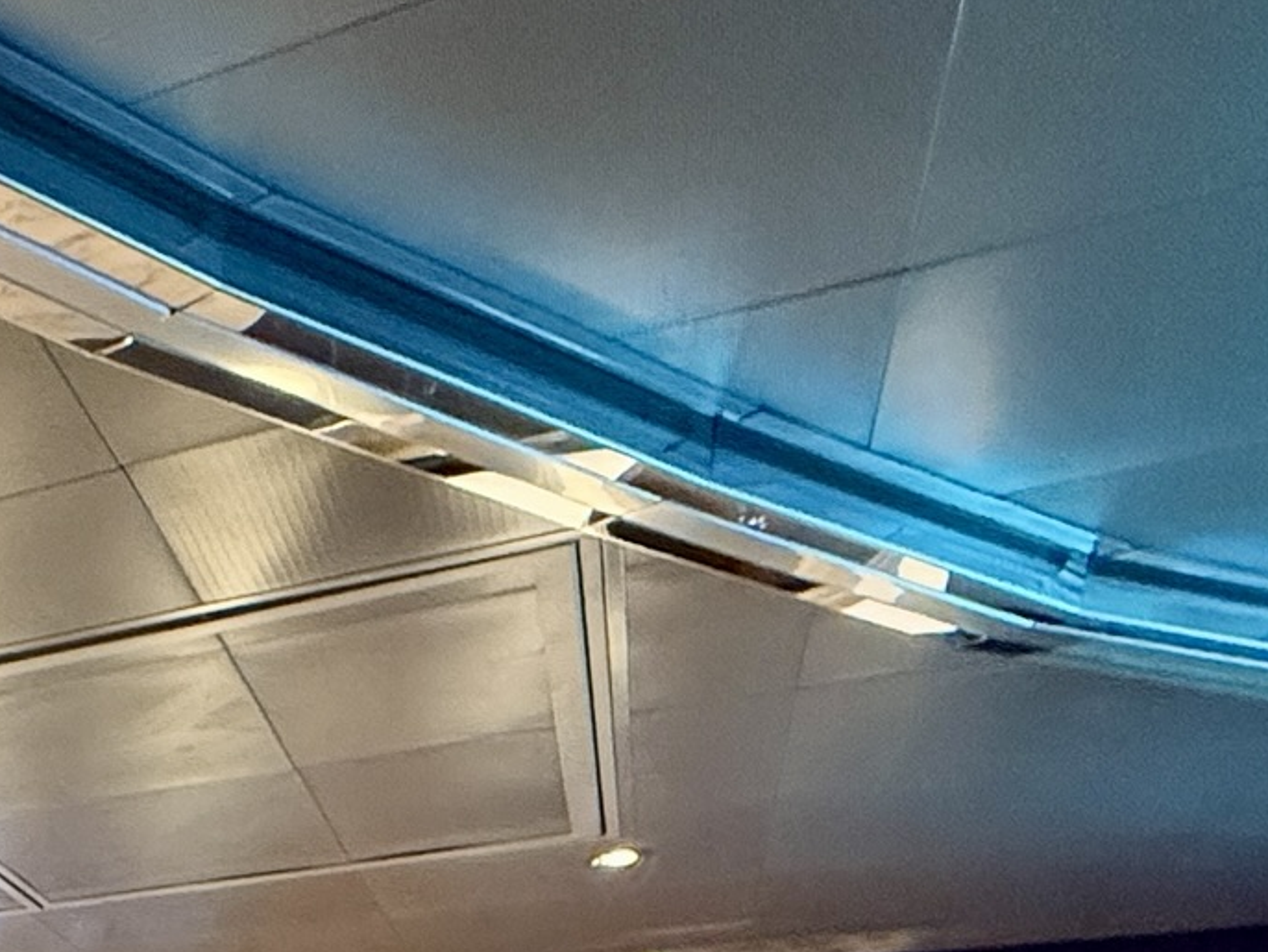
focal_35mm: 51
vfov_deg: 21.5
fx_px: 1869
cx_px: -745
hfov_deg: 25.4
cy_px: 1599
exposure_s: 1/60
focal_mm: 2.22
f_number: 2.2
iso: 500
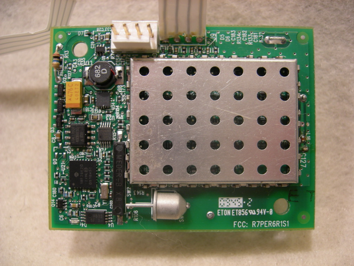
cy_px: 133
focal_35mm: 36
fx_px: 368
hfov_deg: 51.4
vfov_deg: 39.7
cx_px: 177
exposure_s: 1/44.2
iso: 64
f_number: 2.7
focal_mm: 7.5
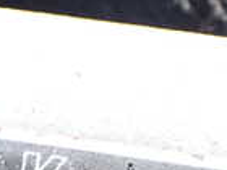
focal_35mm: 129
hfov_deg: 15.2
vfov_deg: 11.0
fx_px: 846
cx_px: 52
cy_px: 257
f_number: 3.2
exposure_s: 1/160
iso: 100
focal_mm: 5.4
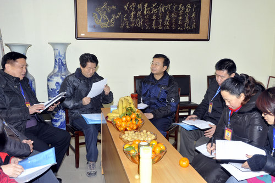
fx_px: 305
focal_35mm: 40
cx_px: 138
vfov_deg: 33.4
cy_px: 92
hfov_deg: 48.5
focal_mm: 40
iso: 1250
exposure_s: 1/60
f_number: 8
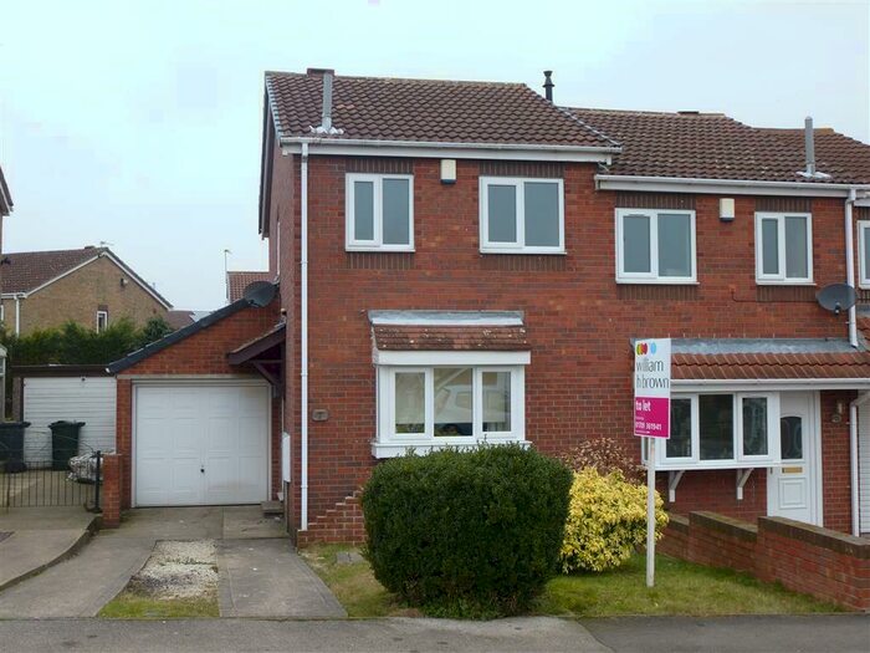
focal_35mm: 38
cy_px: 326
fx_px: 955
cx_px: 435
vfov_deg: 37.7
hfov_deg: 49.0
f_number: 3.8
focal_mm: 6.8
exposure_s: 1/60
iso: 100
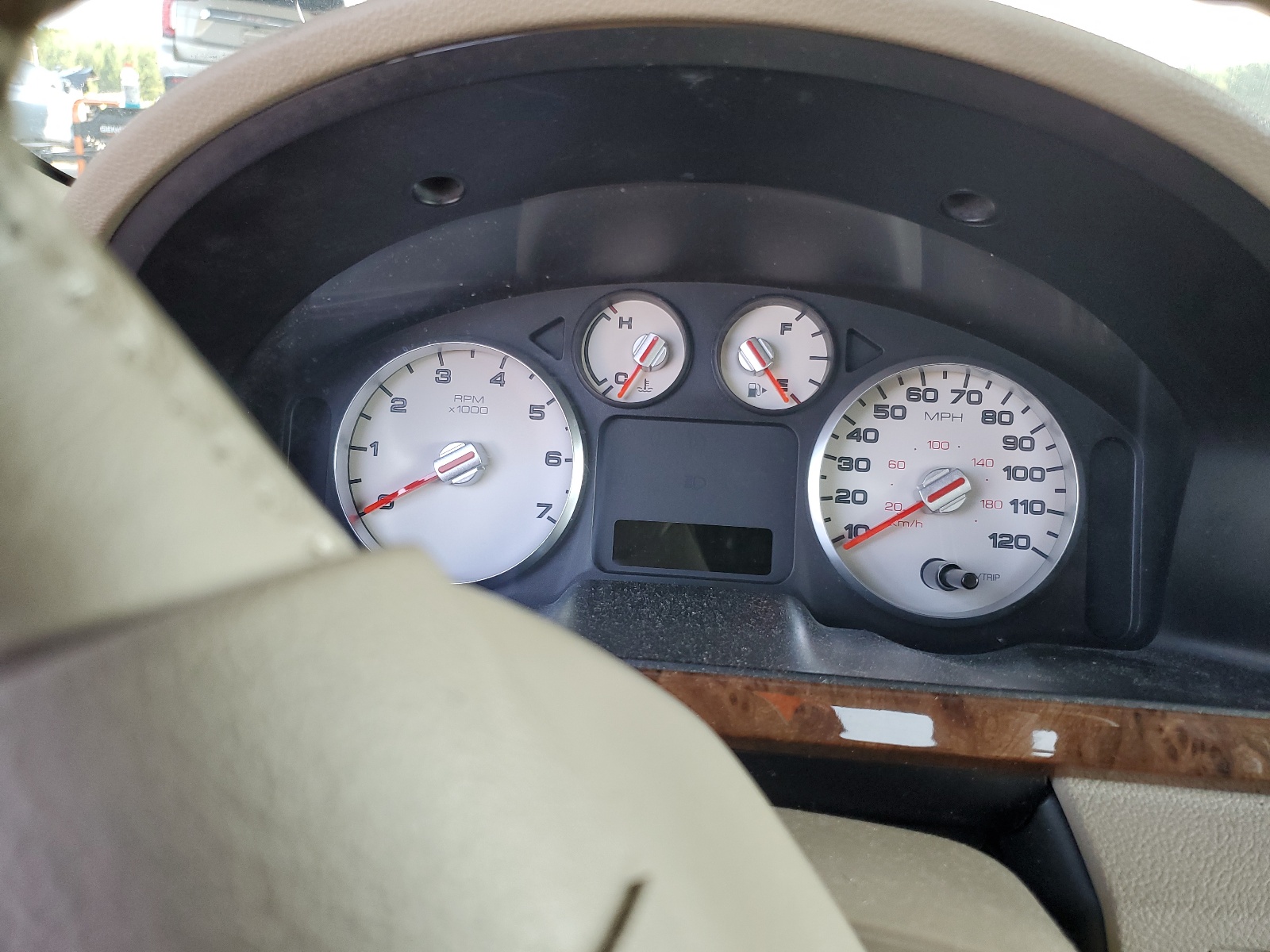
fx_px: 954
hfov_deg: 67.3
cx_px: 635
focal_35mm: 26
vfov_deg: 53.1
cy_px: 476
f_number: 1.5
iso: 77
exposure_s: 1/120
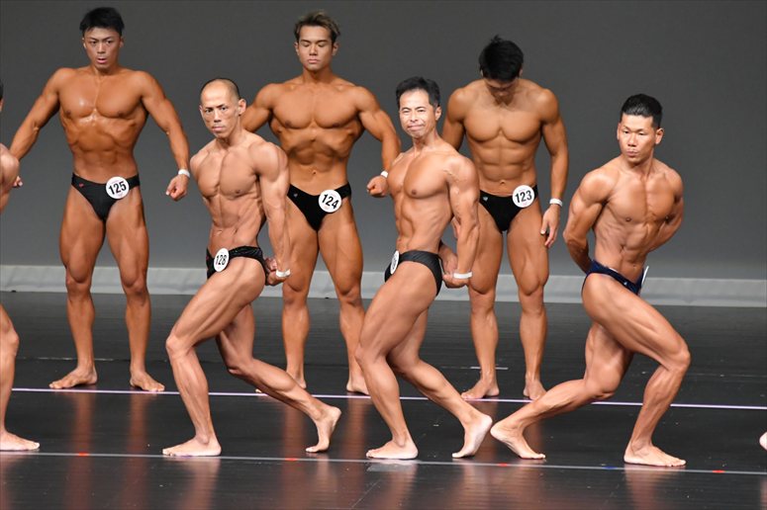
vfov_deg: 4.4
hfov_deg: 6.5
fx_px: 6708
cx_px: 384
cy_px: 255
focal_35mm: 315
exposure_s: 1/400
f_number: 5.6
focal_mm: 210
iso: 5000
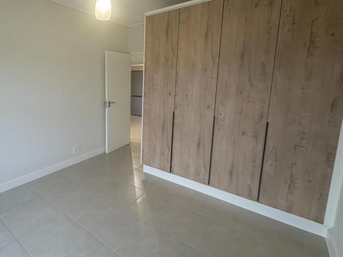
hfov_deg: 78.9
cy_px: 111
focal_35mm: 20
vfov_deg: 65.7
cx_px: 112
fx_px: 198
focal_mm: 2.22
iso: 160
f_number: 2.2
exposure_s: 1/50
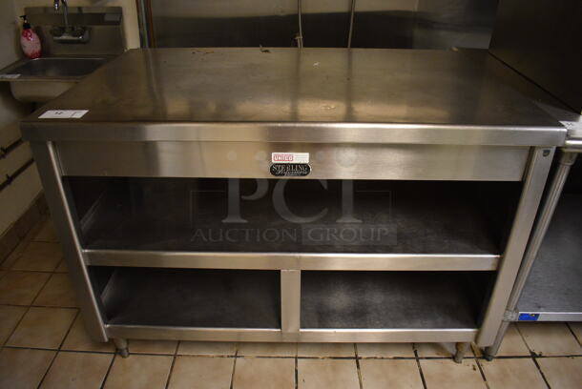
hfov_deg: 67.3
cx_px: 291
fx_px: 437
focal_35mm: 27
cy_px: 194
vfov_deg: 48.0
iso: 2000
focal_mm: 18
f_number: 3.5
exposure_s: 1/30
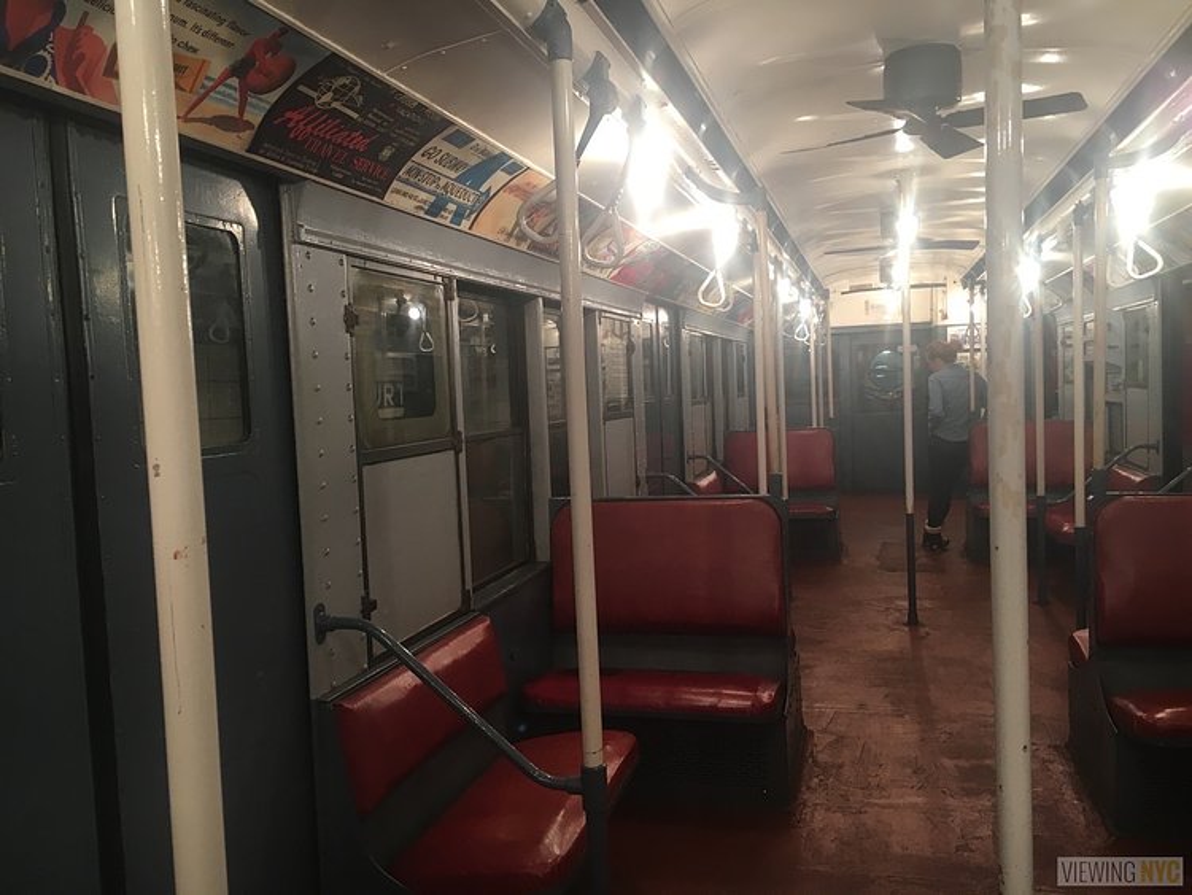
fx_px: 999
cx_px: 596
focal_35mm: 29
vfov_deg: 48.3
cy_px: 448
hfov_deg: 61.6
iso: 64
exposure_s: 1/30
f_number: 2.2
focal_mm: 4.15
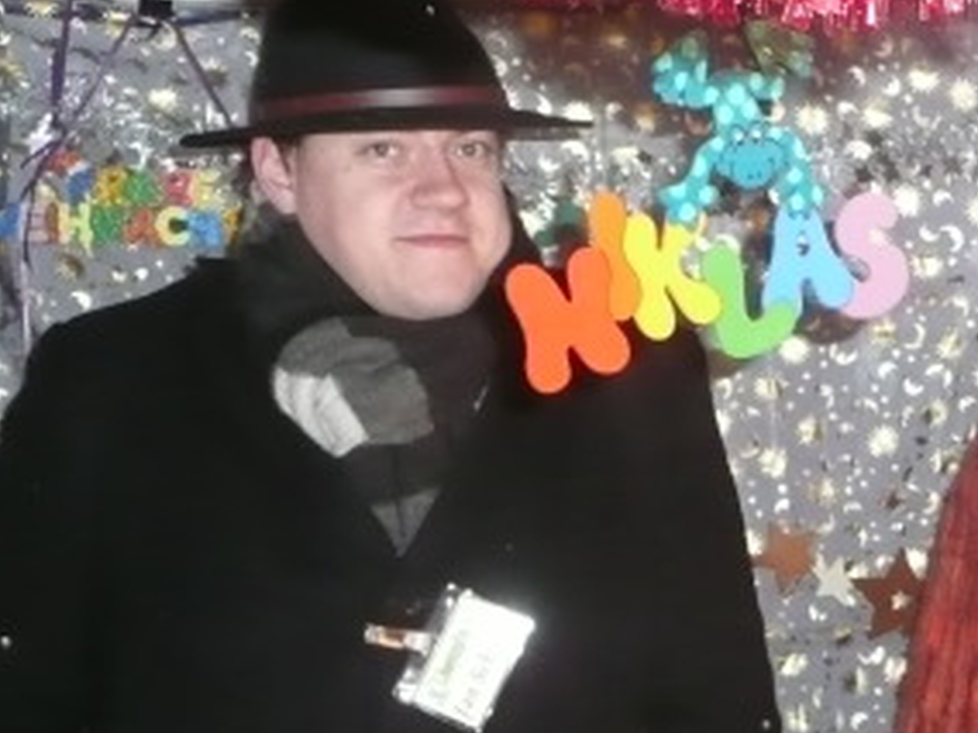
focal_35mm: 79
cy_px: 657
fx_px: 2232
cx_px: 1040
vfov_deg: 18.4
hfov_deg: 23.4
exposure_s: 1/30
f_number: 3.3
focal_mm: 4.6
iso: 320
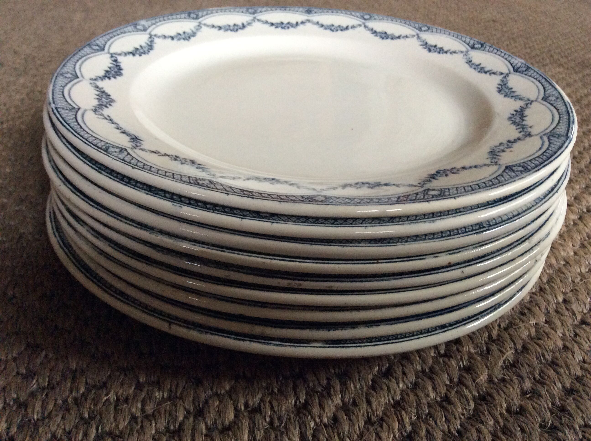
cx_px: 296
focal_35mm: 32
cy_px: 220
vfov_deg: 44.1
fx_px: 546
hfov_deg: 56.9
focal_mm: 3.3
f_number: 2.4
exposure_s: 1/25
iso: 200
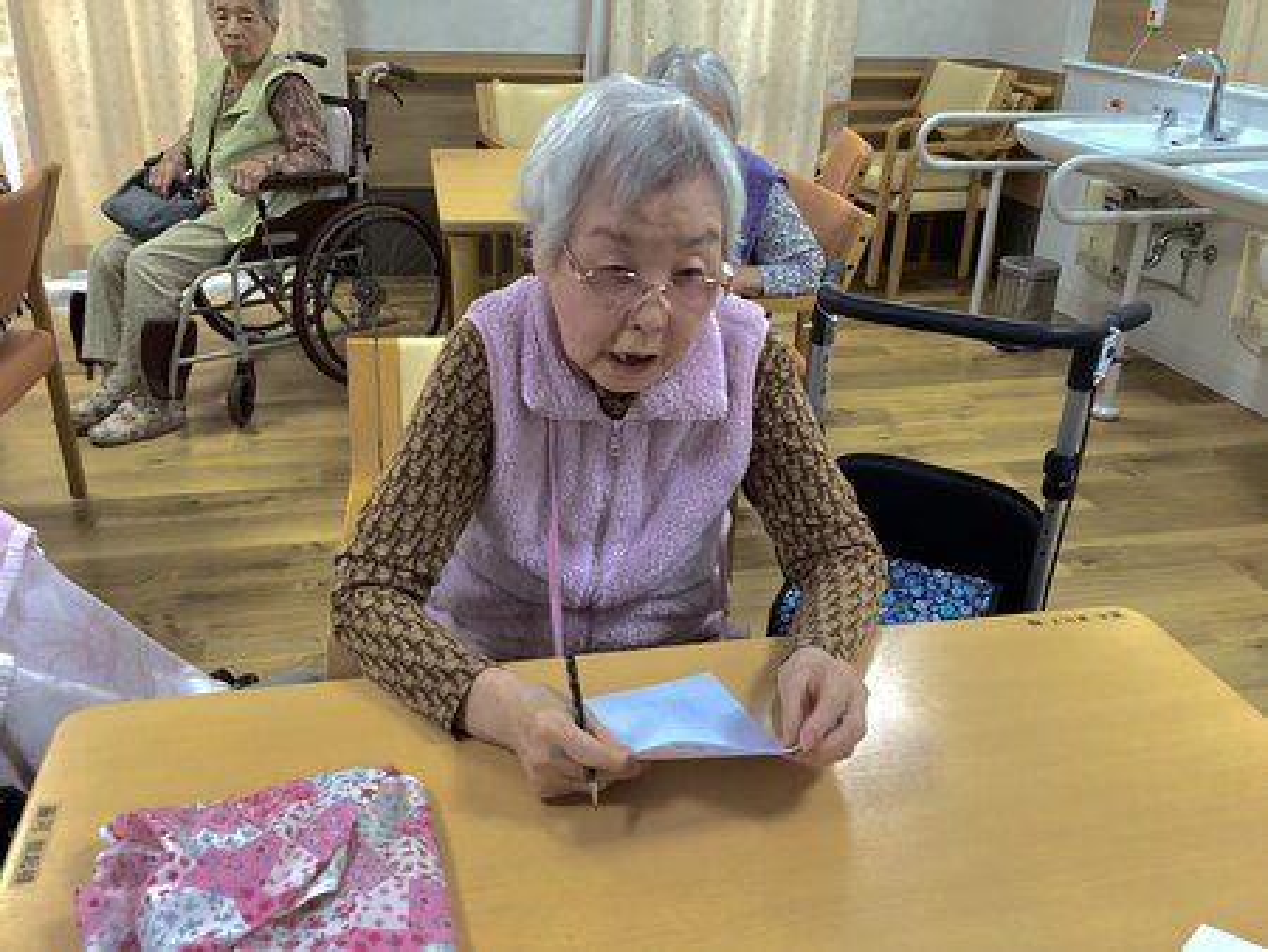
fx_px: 1136
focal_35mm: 31
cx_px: 634
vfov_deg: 45.5
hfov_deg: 58.3
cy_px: 476
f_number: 2.4
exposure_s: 1/60
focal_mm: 3.3
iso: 200
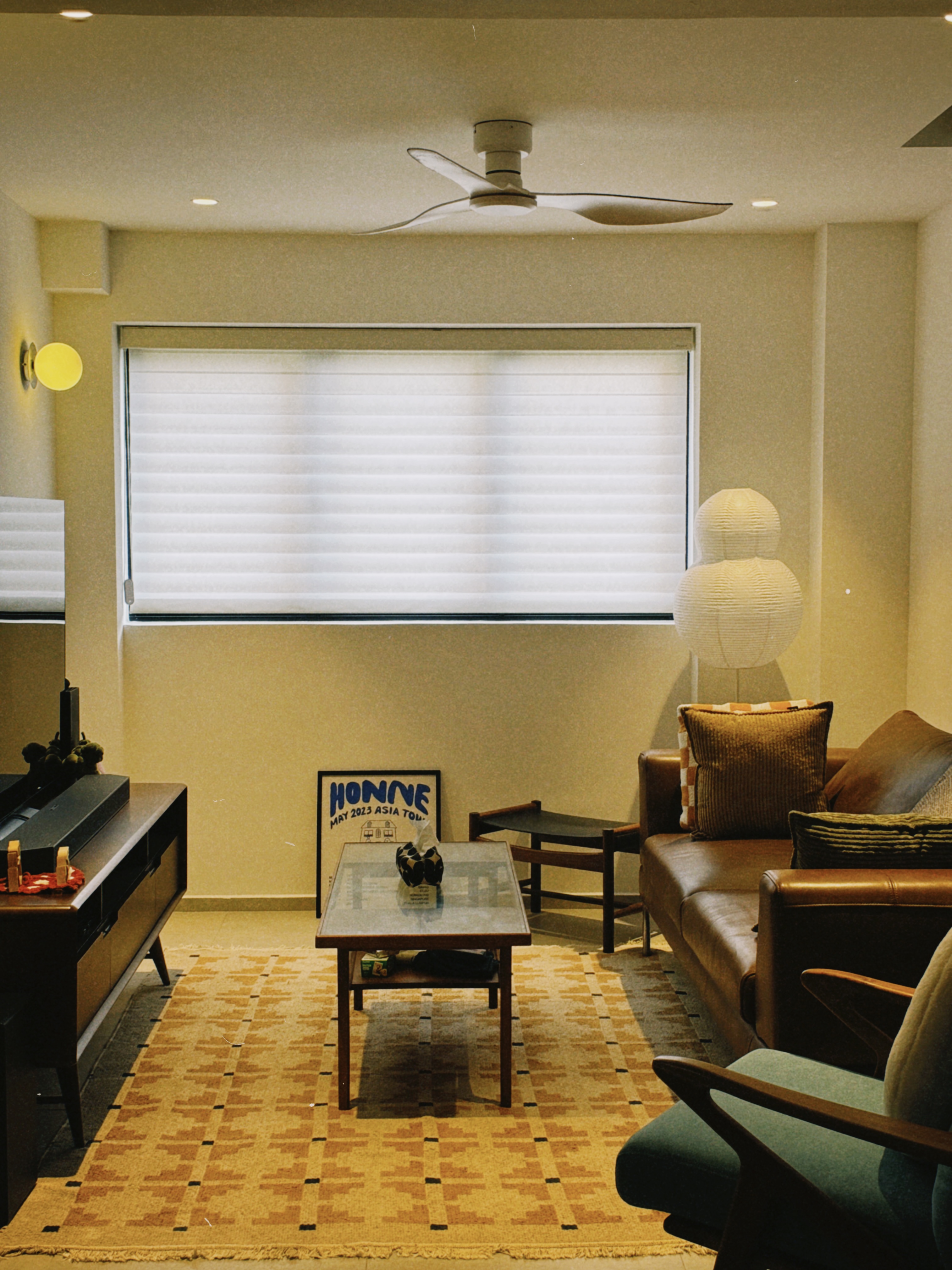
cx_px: 476
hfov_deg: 30.3
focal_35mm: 48
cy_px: 635
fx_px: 1760
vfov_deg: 39.7
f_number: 1.78
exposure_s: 1/107
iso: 50
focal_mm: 6.86
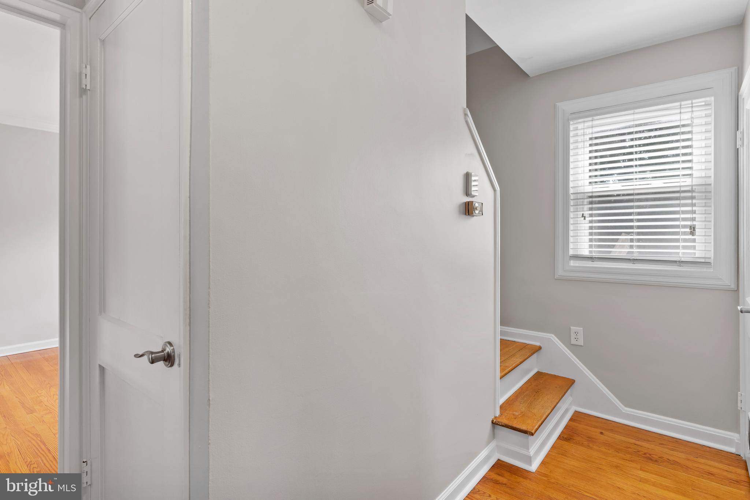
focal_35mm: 18
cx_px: 375
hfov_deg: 90.0
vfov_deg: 67.4
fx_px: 375
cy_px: 250
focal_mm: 18
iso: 500
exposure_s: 1/25
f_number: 7.1
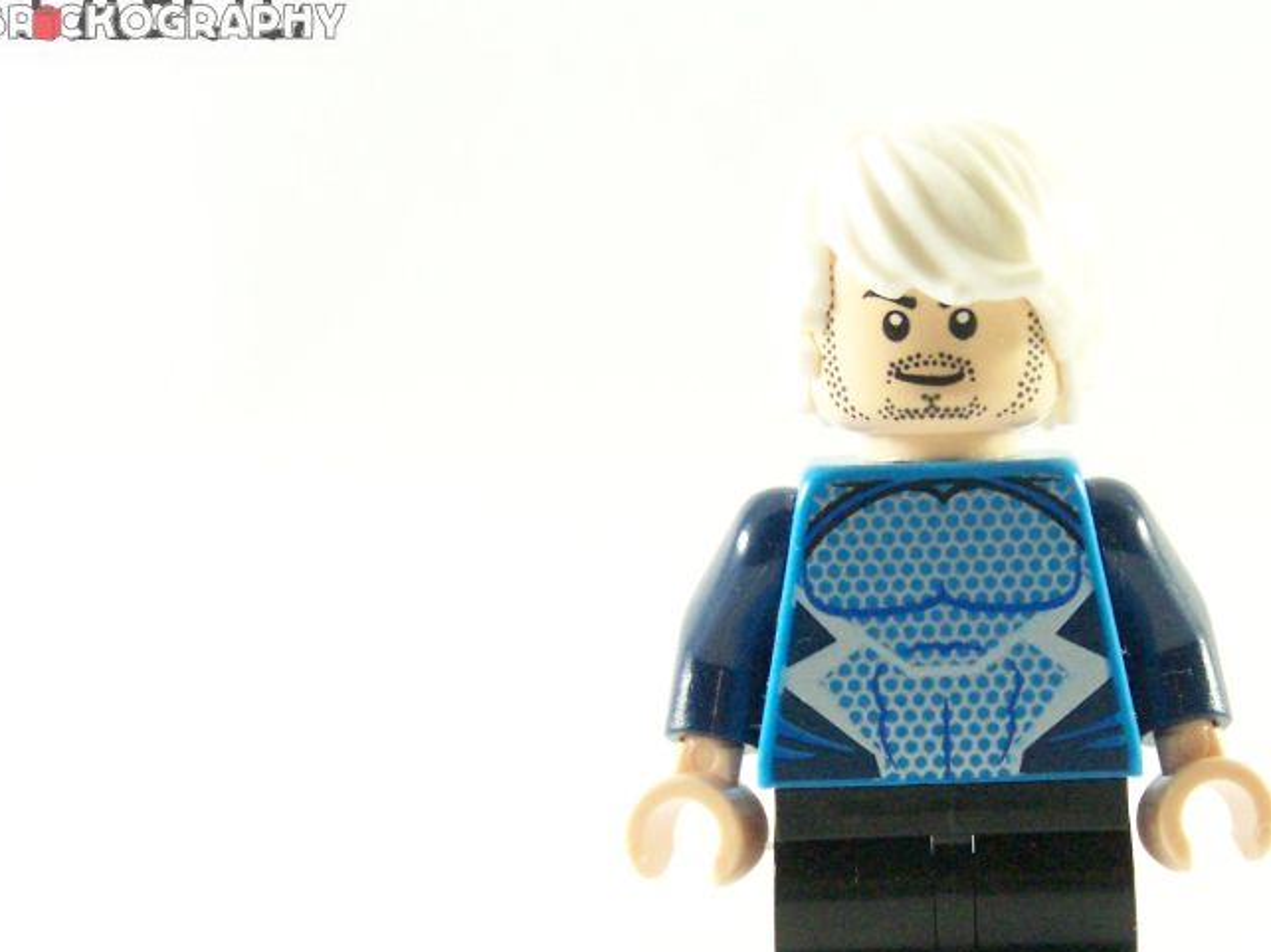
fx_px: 5506
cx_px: 956
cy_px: 677
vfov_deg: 9.9
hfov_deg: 13.1
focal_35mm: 150
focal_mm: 15.6
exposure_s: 1/60
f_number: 3.6
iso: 400
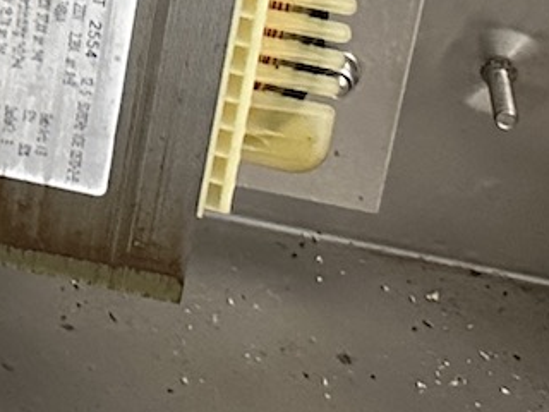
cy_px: -635
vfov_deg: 8.8
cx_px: -719
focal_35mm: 150
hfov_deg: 11.2
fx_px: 2379
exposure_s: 1/33
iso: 800
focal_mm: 6.86
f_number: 1.78
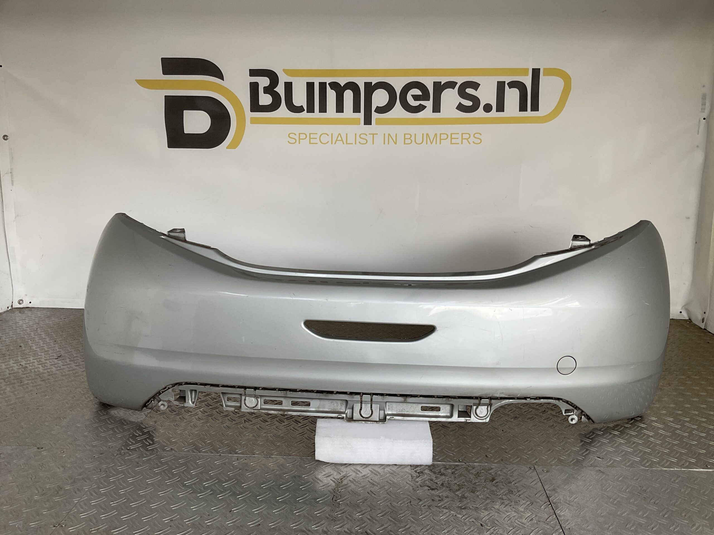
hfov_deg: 61.7
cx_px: 357
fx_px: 598
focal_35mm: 29
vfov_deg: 48.2
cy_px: 268
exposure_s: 1/120
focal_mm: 3
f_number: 1.8
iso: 25
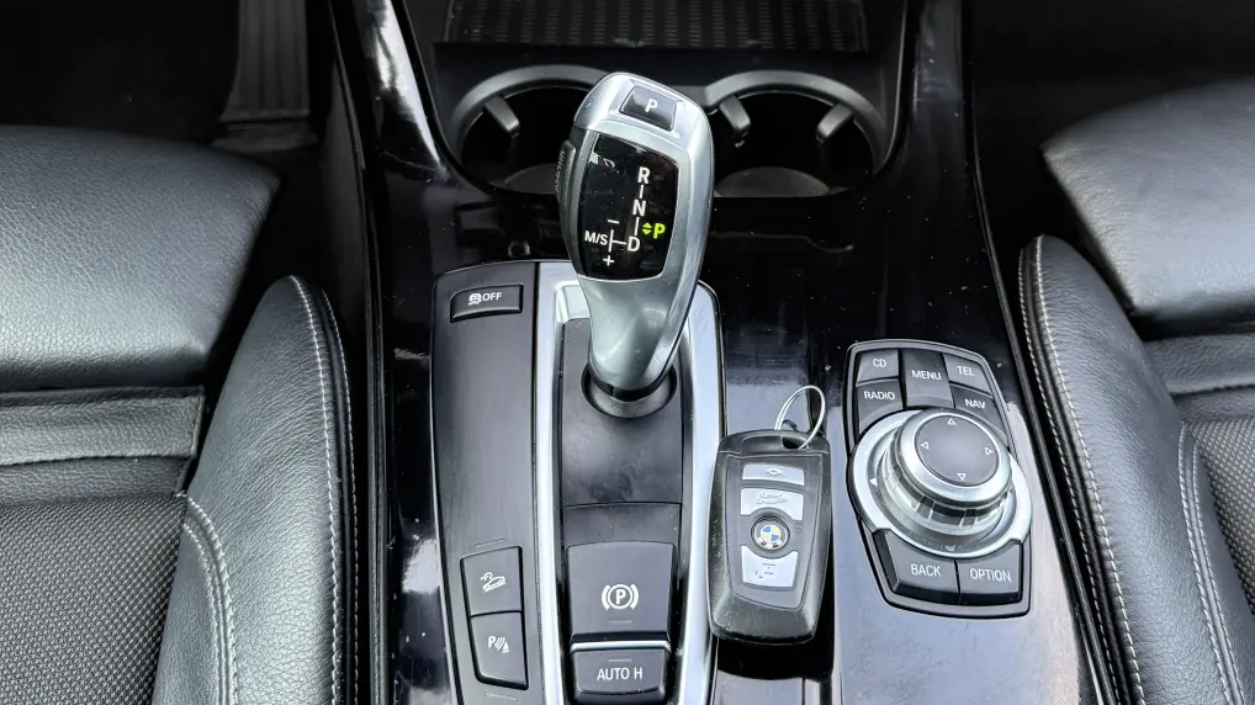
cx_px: 711
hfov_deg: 53.9
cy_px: 181
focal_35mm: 37
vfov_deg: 31.4
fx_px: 1231
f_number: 1.78
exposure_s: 1/94
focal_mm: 6.76
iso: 200
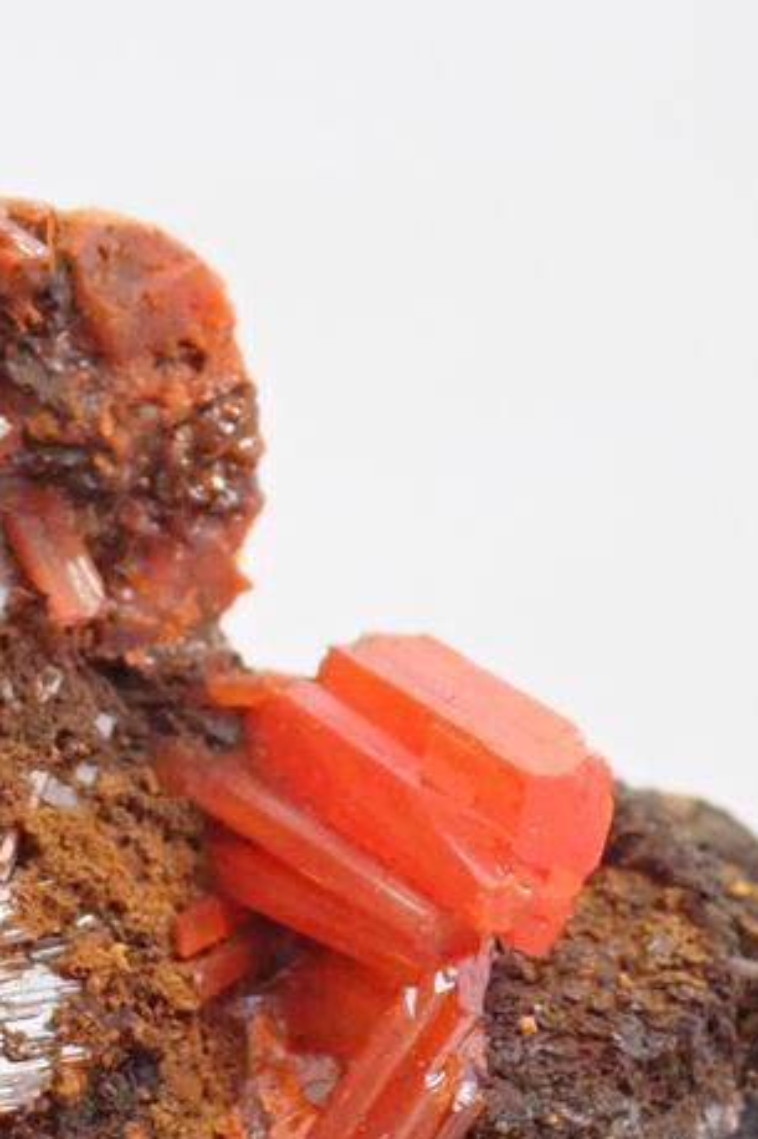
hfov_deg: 4.8
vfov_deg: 7.2
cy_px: 967
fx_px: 8976
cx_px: -278
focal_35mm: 284
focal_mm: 18
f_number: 4.9
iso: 800
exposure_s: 1/40
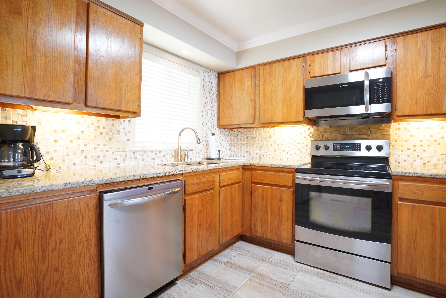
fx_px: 211
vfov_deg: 70.4
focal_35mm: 17
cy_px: 140
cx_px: 233
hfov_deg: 93.2
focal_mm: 16
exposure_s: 1/4
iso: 400
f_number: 7.1
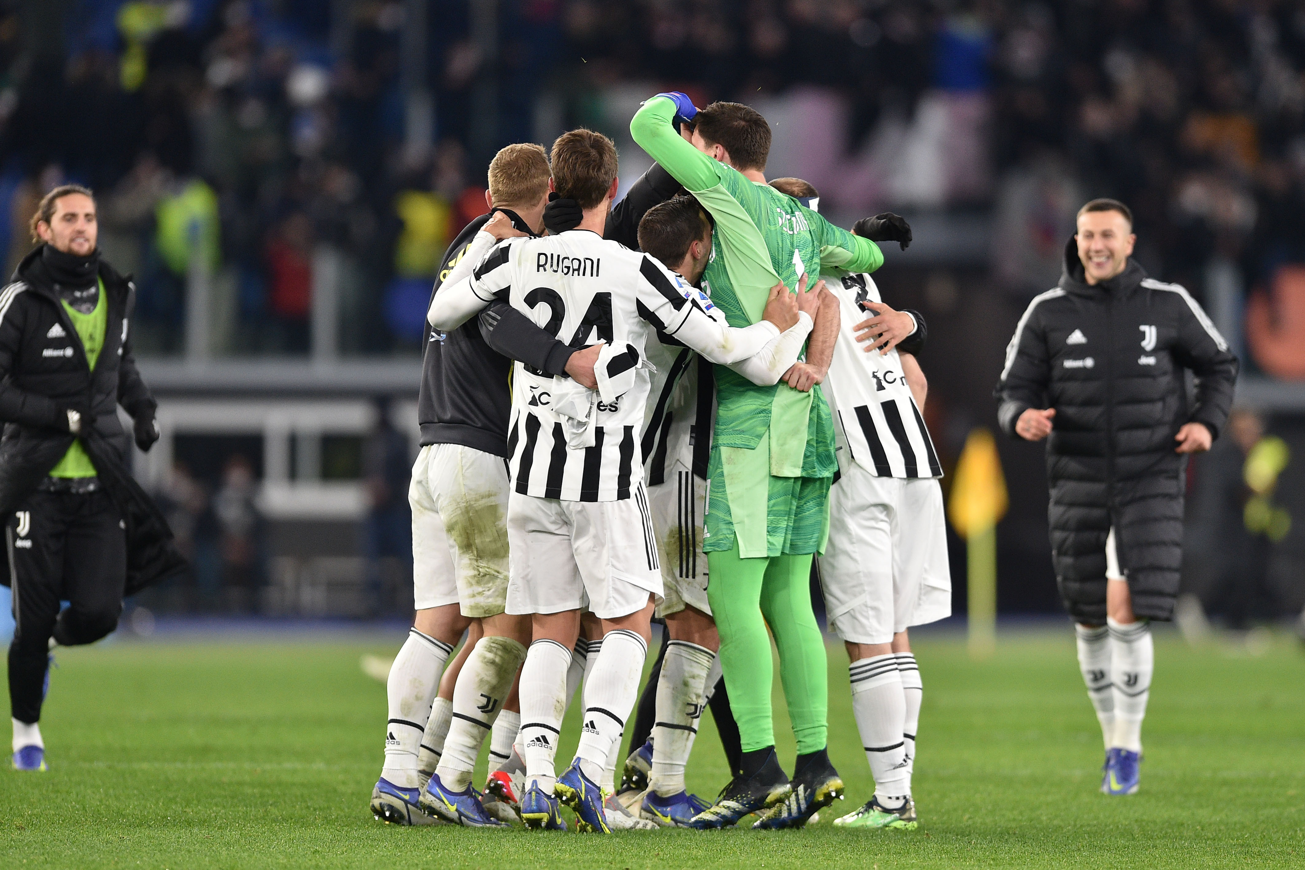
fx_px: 14499
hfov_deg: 5.2
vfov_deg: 3.4
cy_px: 435
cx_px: 652
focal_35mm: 400
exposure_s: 1/1250
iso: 1600
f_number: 3.2
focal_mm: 400
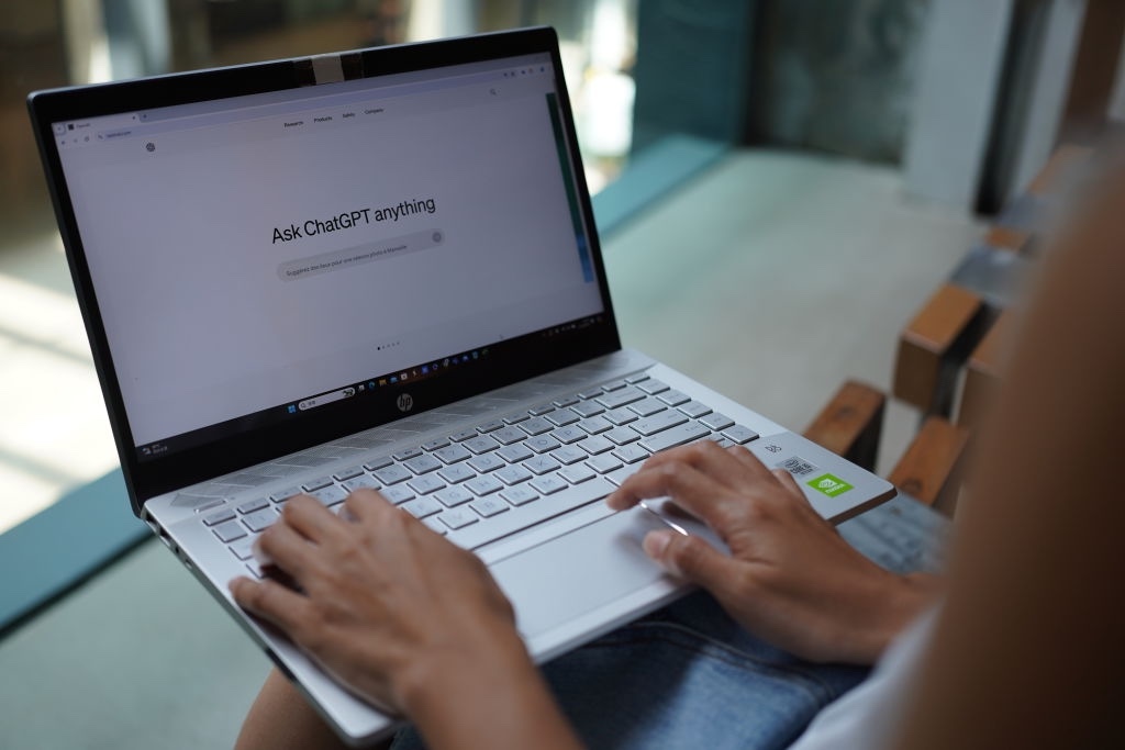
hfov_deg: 48.5
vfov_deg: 33.4
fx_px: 1250
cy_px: 375
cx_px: 562
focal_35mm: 40
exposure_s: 1/125
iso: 100
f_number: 2.5
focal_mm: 40
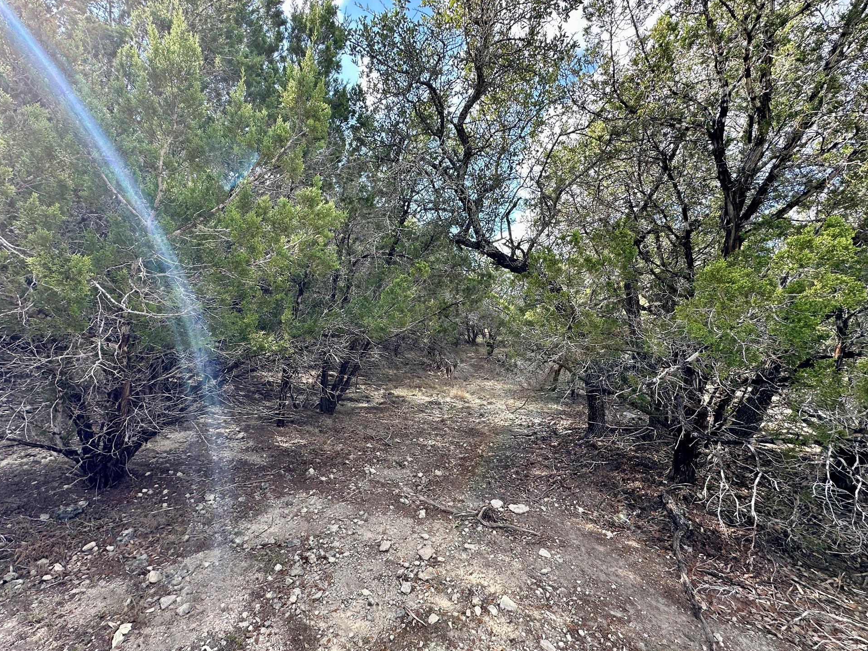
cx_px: 425
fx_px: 376
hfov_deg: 98.1
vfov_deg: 81.7
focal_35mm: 15
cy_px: 337
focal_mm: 2.22
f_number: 2.2
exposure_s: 1/239
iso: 40
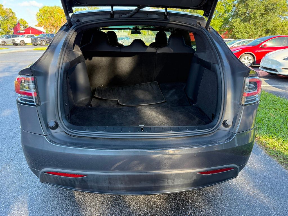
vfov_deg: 56.8
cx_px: 144
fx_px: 200
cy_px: 108
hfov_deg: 71.6
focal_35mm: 24
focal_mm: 6.76
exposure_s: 1/234
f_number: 1.78
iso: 125
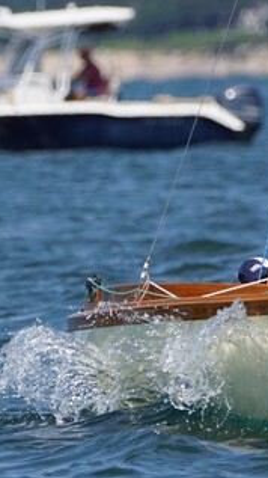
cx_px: 289
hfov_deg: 0.9
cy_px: 161
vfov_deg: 1.6
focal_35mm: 1329
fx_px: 16816
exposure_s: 1/1600
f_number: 5.6
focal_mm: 335
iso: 250
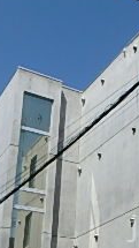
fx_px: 445
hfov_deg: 16.3
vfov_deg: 29.6
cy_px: 228
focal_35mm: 68
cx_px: 206
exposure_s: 1/640
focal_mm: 3.7
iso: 125
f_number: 6
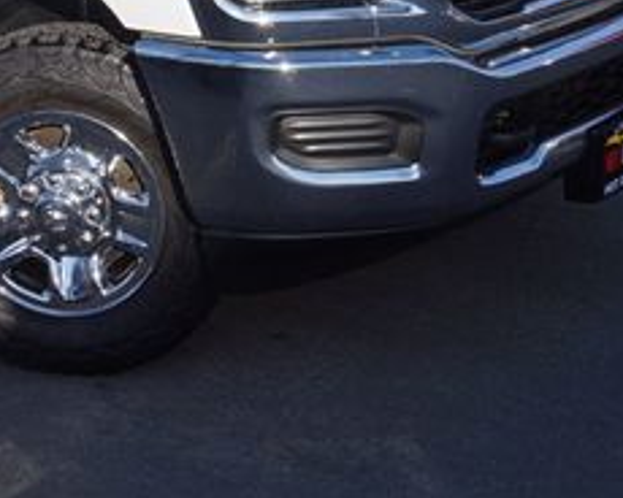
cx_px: -46
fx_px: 1586
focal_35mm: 86
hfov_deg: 21.2
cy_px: -68
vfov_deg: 17.2
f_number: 11
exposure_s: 1/125
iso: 100
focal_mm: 22
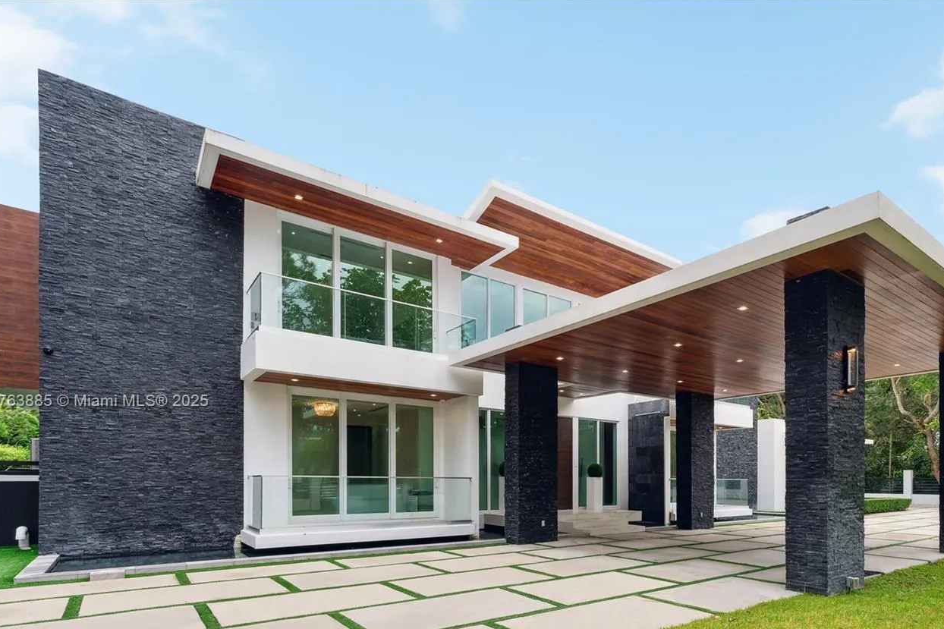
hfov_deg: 88.7
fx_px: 472
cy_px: 402
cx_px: 573
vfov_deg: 66.1
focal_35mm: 18
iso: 100
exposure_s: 1/10
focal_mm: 14
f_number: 9
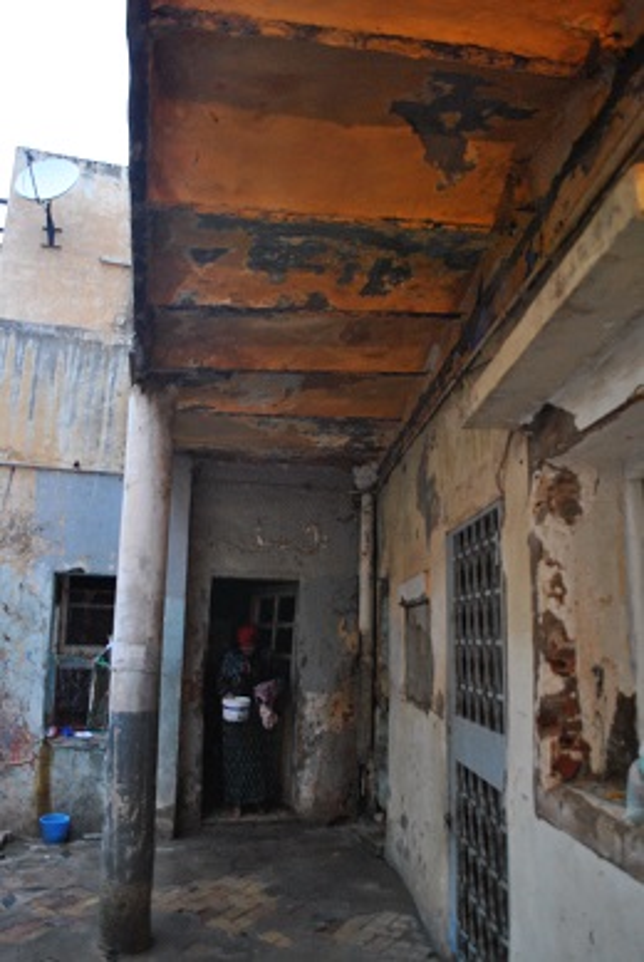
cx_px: 322
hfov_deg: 48.1
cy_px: 481
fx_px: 722
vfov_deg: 67.3
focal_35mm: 27
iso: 800
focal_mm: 18
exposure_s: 1/20
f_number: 3.5
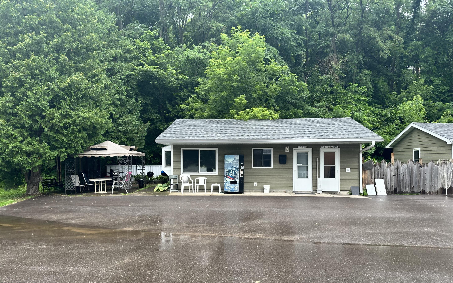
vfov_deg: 47.5
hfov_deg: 70.4
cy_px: 157
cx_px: 230
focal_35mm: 26
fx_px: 321
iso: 64
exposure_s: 1/230
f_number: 1.78
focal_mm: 6.86
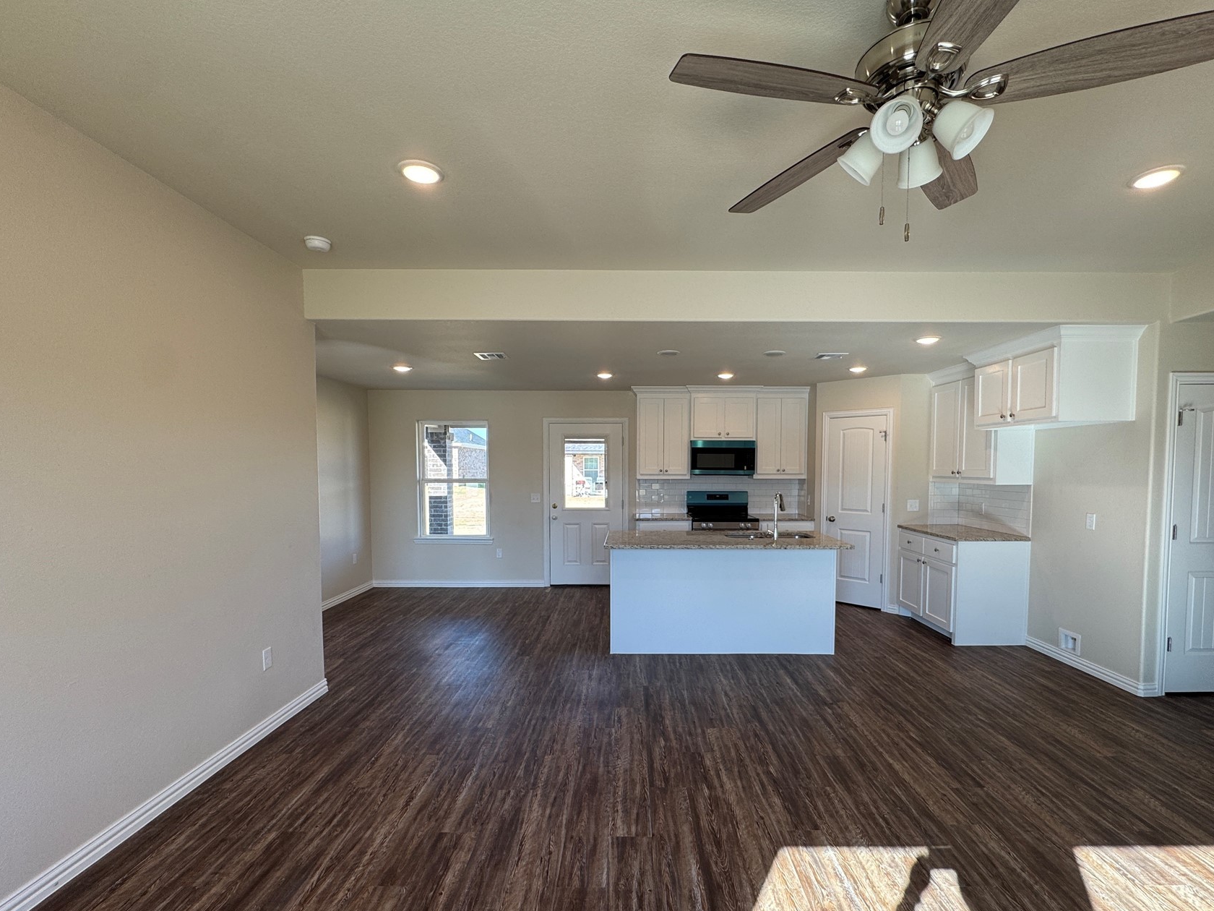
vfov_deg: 77.9
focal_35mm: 16
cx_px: 632
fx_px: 561
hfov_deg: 94.4
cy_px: 497
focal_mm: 2.22
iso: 64
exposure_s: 1/120
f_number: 2.2
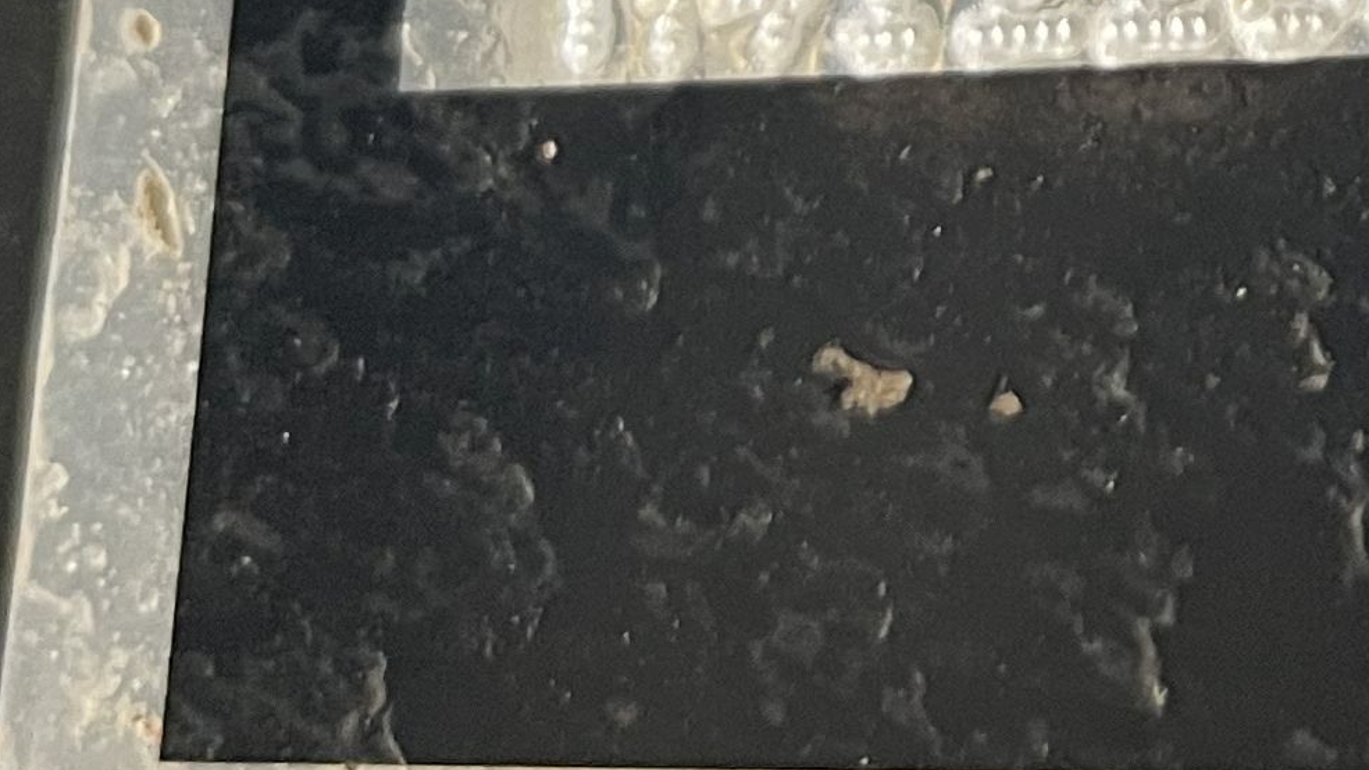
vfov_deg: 10.0
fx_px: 4211
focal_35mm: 116
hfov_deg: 17.7
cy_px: -557
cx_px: 1571
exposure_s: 1/60
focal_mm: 5.1
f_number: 1.6
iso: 250
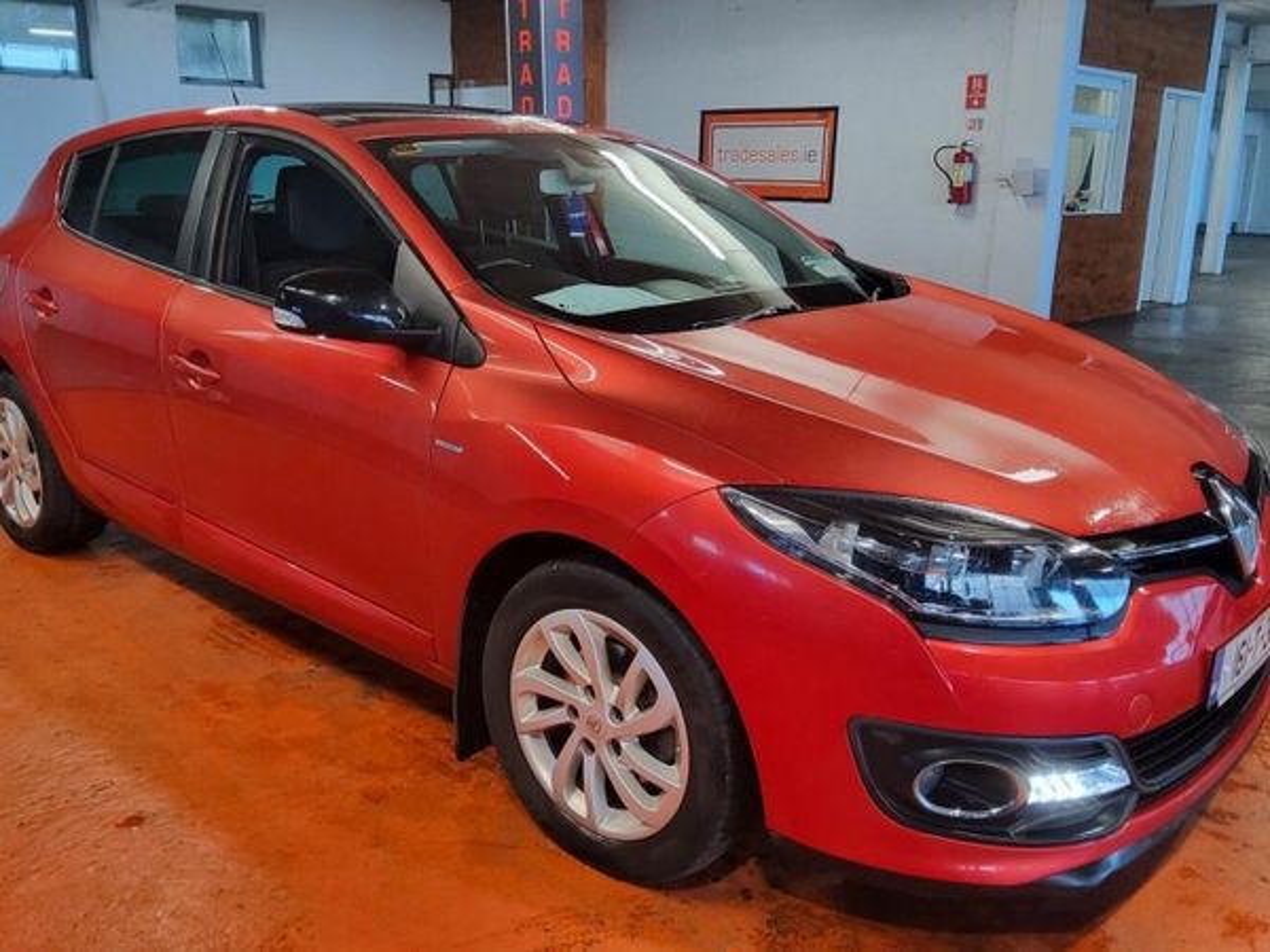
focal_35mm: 26
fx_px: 954
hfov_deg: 67.3
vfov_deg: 53.1
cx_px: 635
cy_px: 476
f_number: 2
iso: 200
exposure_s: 1/50
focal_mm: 3.08
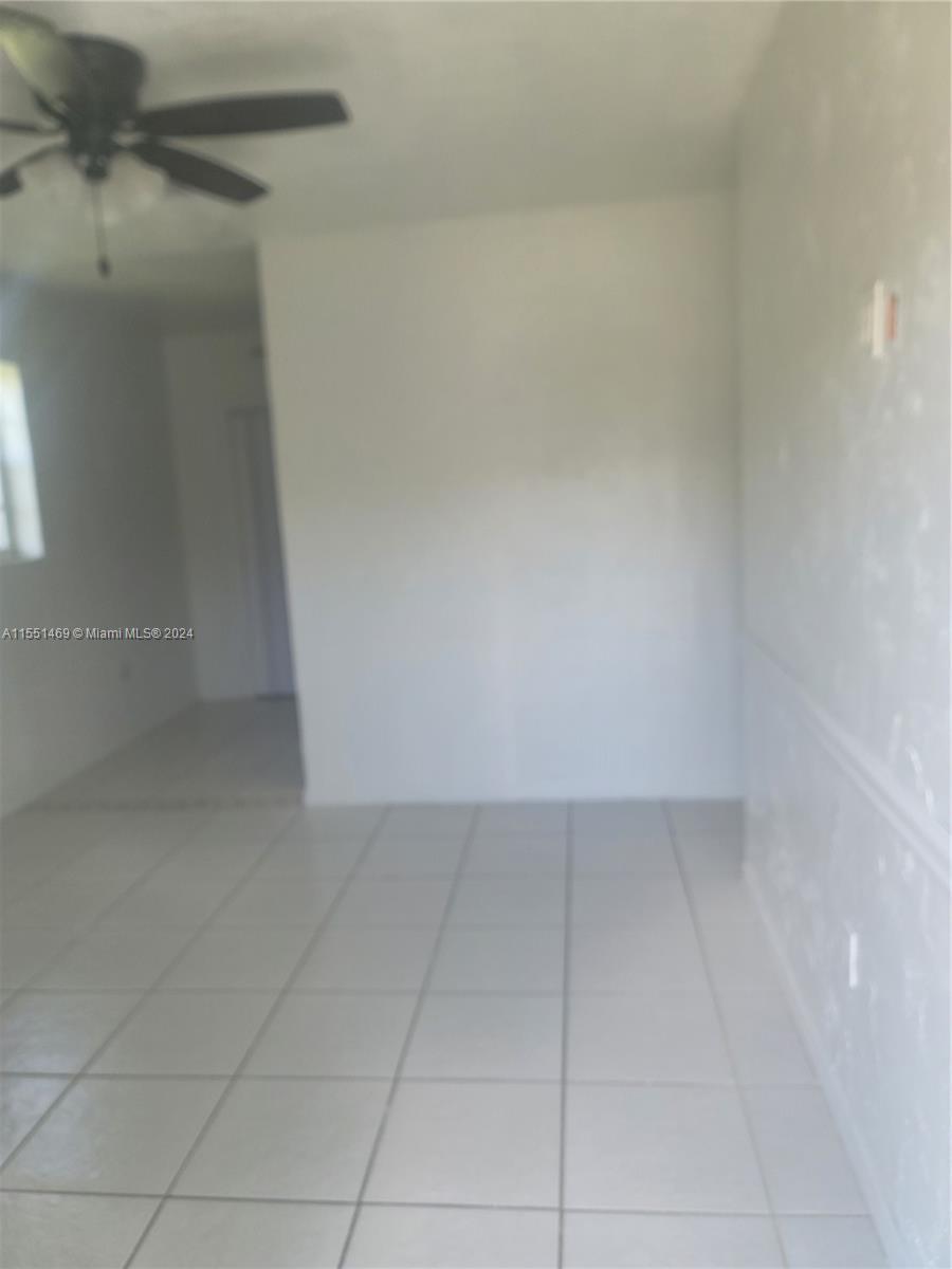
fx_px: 917
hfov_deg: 54.9
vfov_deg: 69.4
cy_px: 634
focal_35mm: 25
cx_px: 476
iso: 64
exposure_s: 1/100
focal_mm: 7
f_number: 1.8
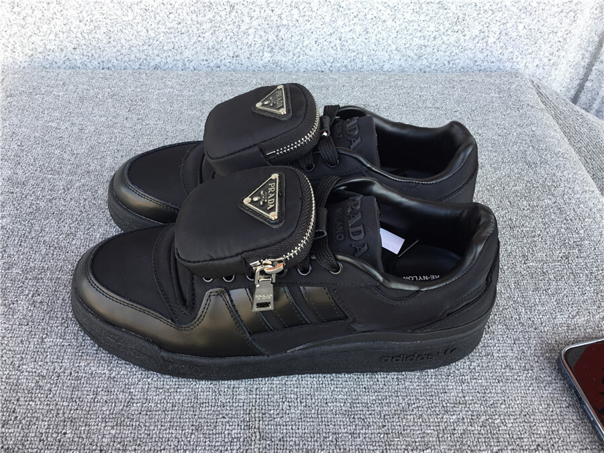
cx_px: 302
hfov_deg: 58.4
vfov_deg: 45.4
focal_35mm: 31
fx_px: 541
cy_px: 226
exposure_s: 1/50
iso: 25
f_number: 2.4
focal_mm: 3.3
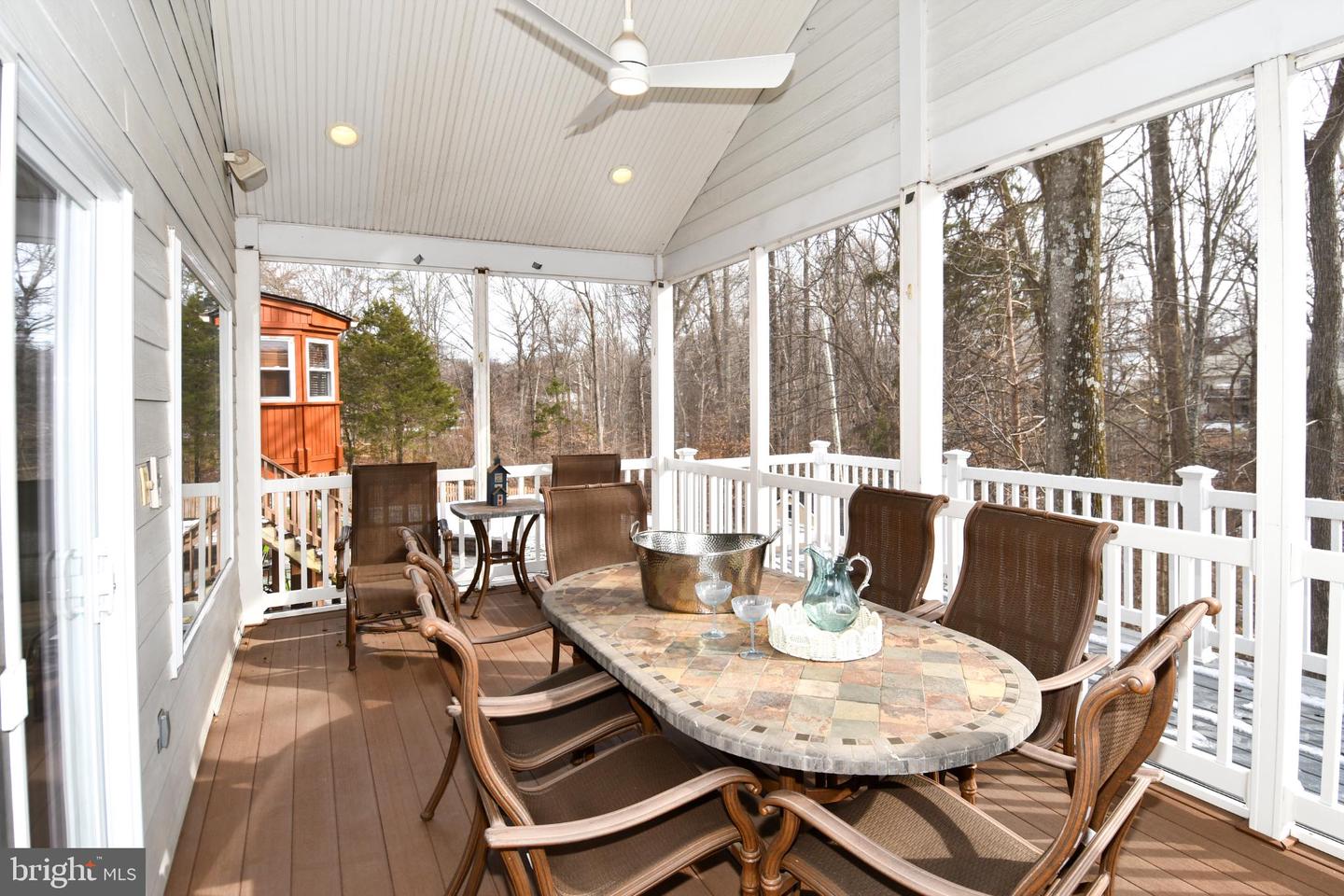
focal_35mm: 18
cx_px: 672
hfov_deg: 90.0
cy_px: 448
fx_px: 672
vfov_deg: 67.4
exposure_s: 1/125
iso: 110
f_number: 5.6
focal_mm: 12
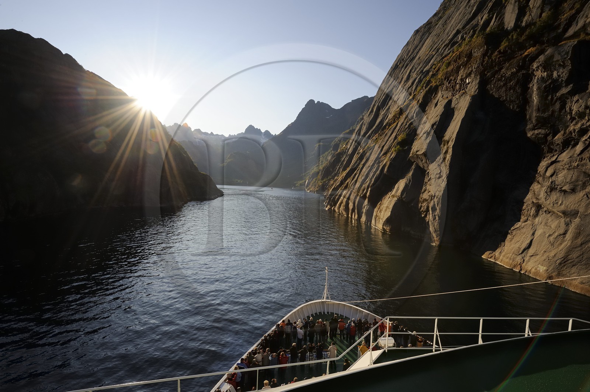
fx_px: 311
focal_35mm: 19
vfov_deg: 64.5
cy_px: 196
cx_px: 295
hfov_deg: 87.0
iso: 200
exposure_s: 1/160
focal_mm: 19
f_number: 16
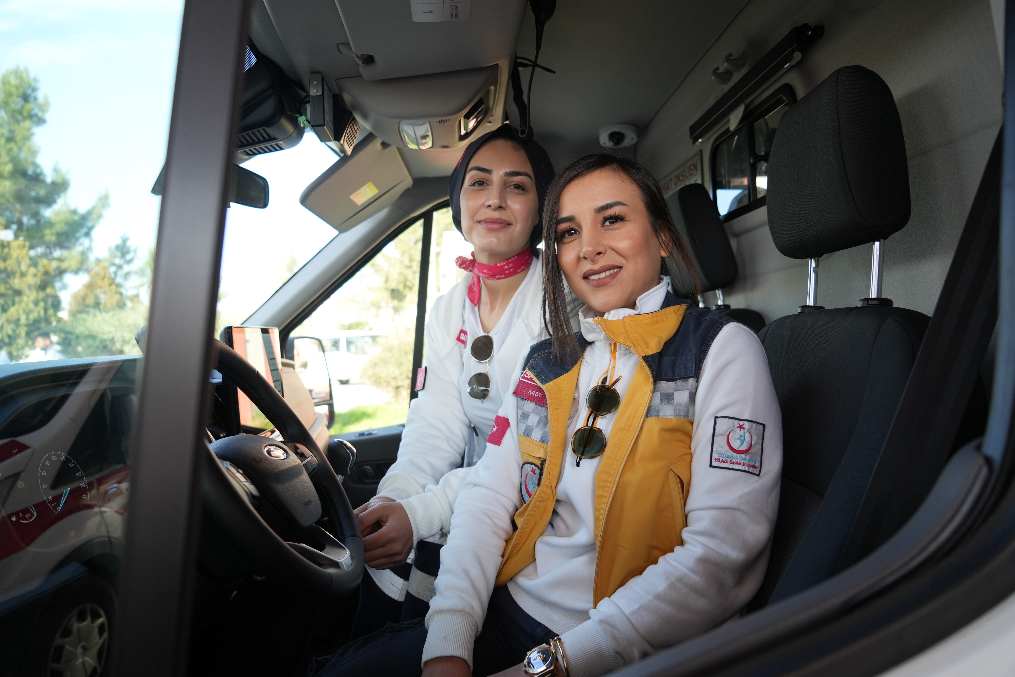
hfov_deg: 73.7
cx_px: 508
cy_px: 338
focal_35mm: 24
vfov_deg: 53.1
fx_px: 677
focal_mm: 24
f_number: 4
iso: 200
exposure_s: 1/125
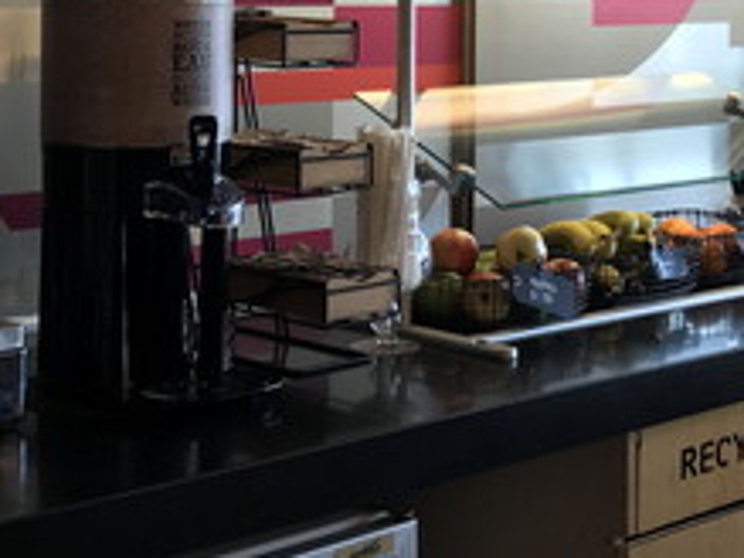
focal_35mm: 82
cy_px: 24
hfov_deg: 23.6
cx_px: 564
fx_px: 1761
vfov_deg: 17.6
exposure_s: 1/60
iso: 32
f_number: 1.8
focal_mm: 3.99
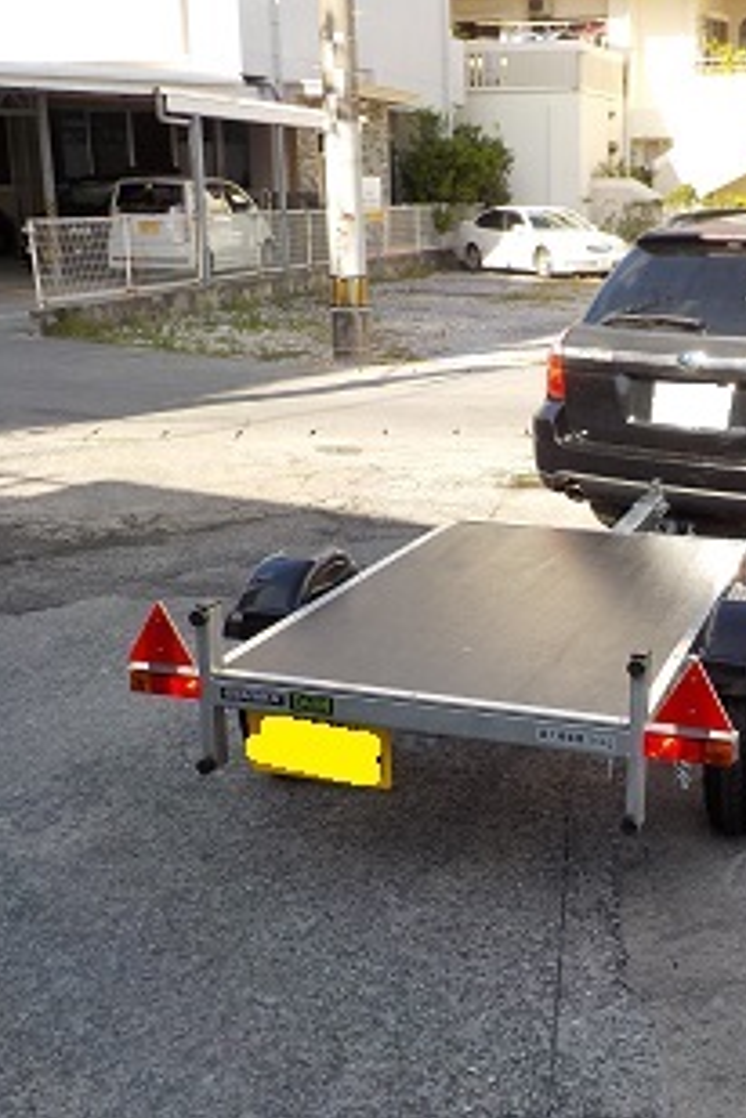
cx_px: 565
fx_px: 1305
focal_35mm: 42
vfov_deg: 46.4
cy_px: 561
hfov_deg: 31.3
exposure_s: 1/500
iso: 125
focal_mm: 4.1
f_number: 3.3
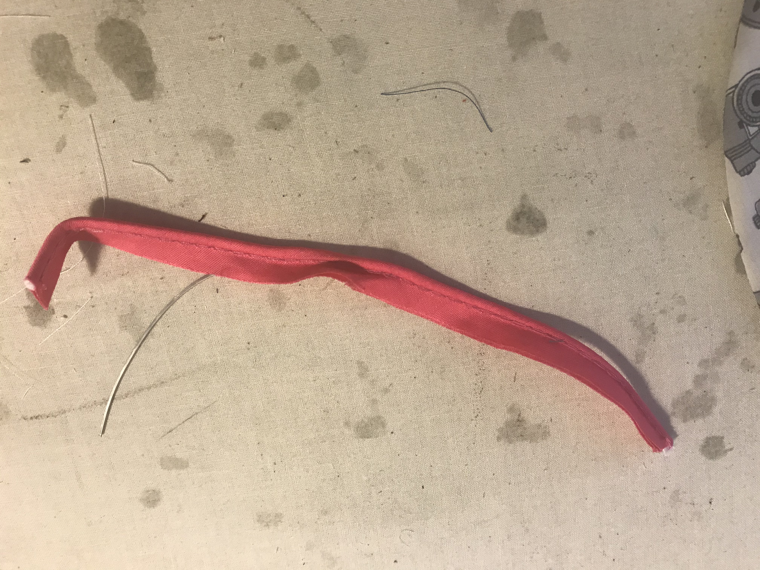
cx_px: 380
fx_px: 615
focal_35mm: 28
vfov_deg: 49.7
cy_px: 285
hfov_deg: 63.4
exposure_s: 1/20
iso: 40
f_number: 1.8
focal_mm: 3.99
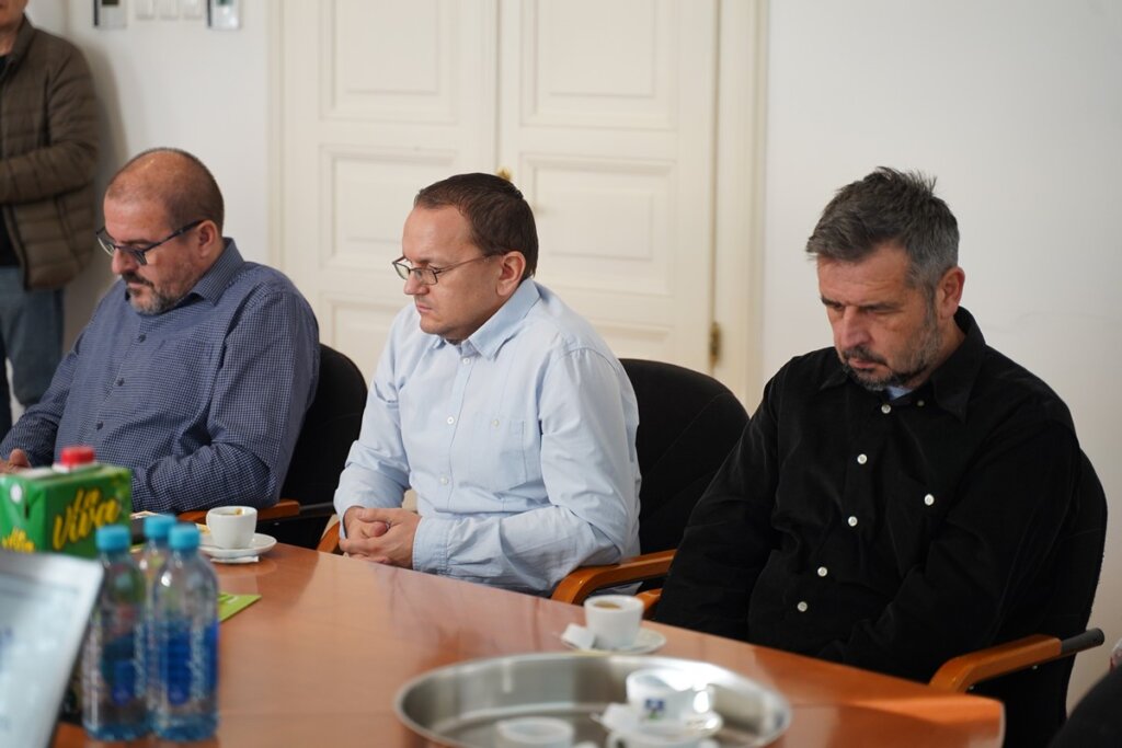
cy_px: 374
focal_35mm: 70
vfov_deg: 19.5
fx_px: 2182
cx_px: 561
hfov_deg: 28.8
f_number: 2.8
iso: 1250
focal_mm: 70
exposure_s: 1/400
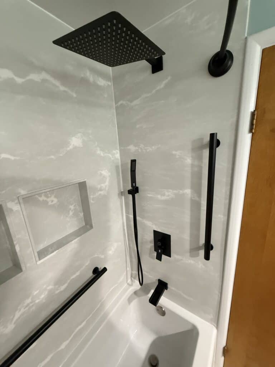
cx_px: 138
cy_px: 184
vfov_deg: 102.1
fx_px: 148
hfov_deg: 85.7
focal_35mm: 14
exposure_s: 1/60
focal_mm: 2.22
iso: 400
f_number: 2.2
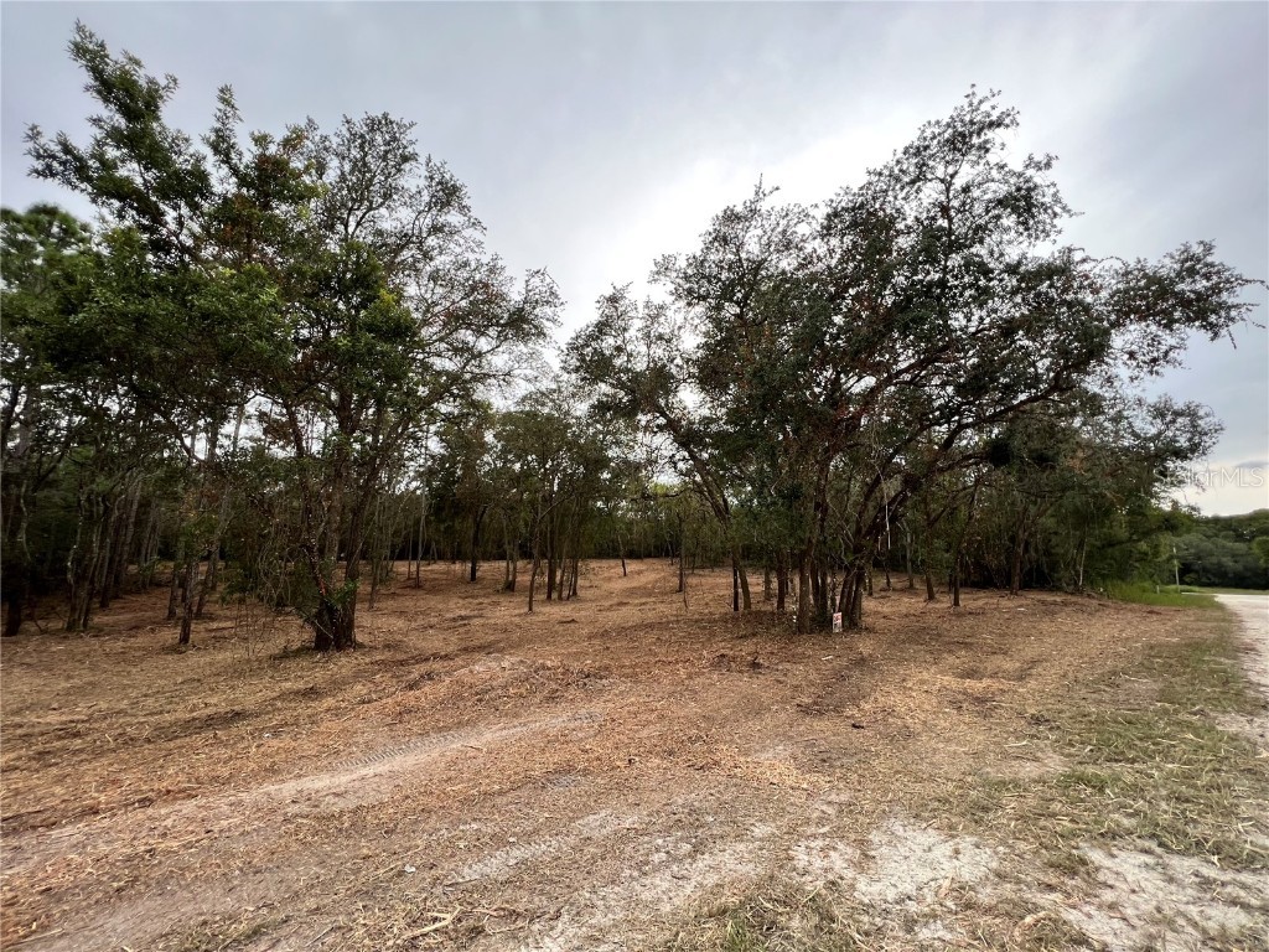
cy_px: 476
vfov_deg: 89.9
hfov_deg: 106.2
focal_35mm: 13
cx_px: 634
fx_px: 477
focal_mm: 1.57
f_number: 1.8
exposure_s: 1/99
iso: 64
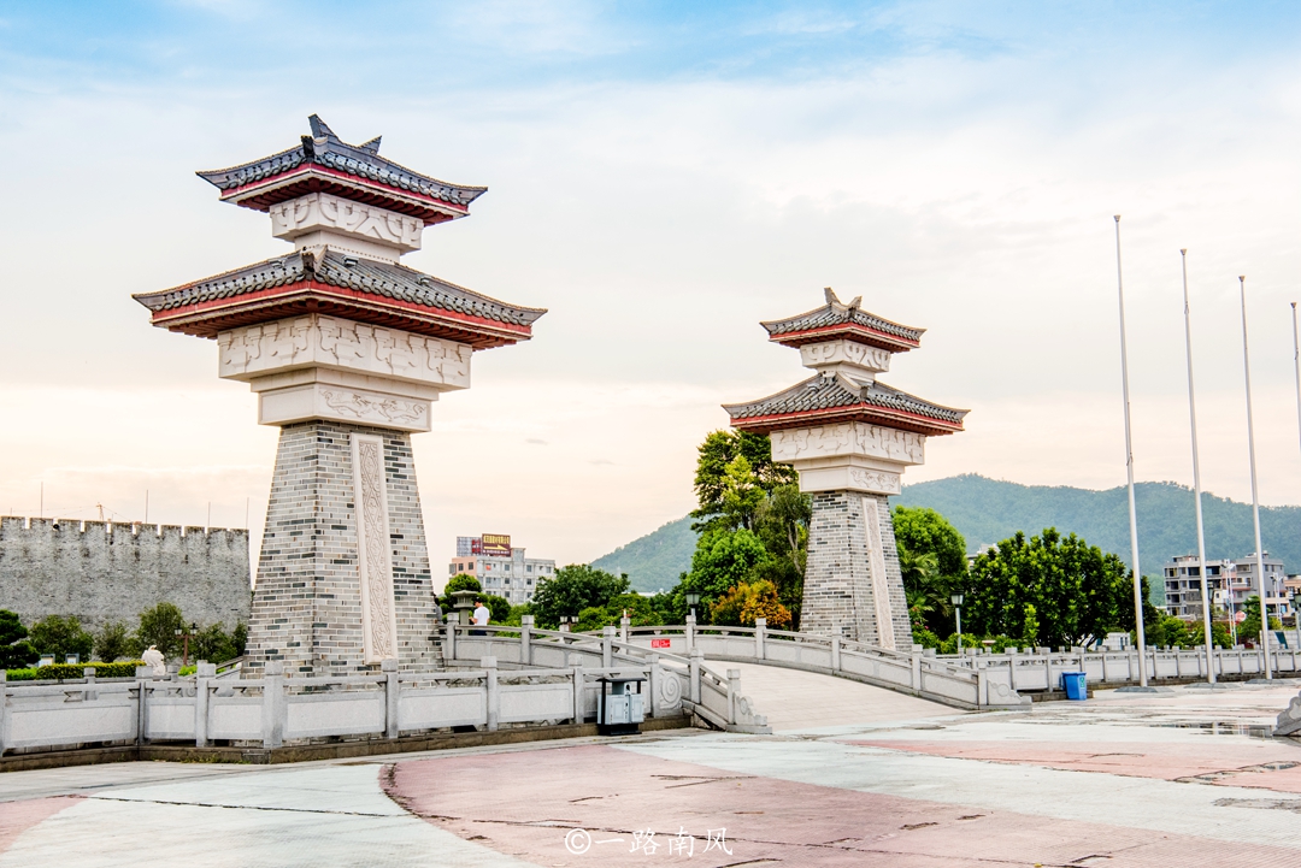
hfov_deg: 43.6
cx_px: 650
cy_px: 434
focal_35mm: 45
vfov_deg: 29.9
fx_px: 1627
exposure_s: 1/160
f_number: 14
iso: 640
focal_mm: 45
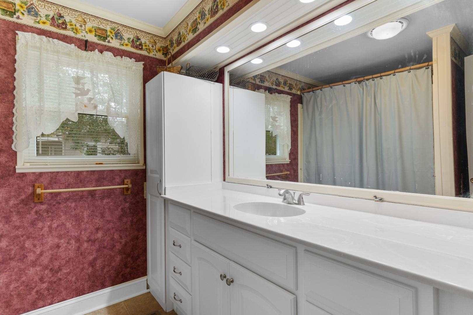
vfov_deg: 67.4
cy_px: 158
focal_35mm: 18
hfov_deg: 90.0
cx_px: 236
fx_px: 236
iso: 100
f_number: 4.8
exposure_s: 1/50
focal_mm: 12
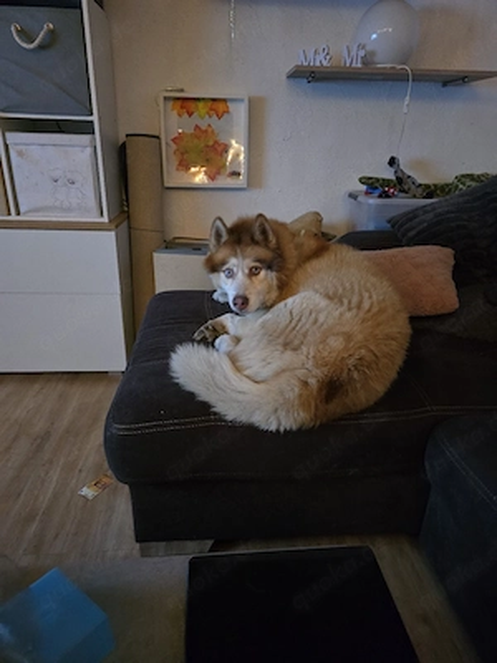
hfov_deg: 58.9
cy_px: 332
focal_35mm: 23
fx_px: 440
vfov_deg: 73.9
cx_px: 248
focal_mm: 6.3
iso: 1600
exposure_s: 1/25.1
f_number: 1.7
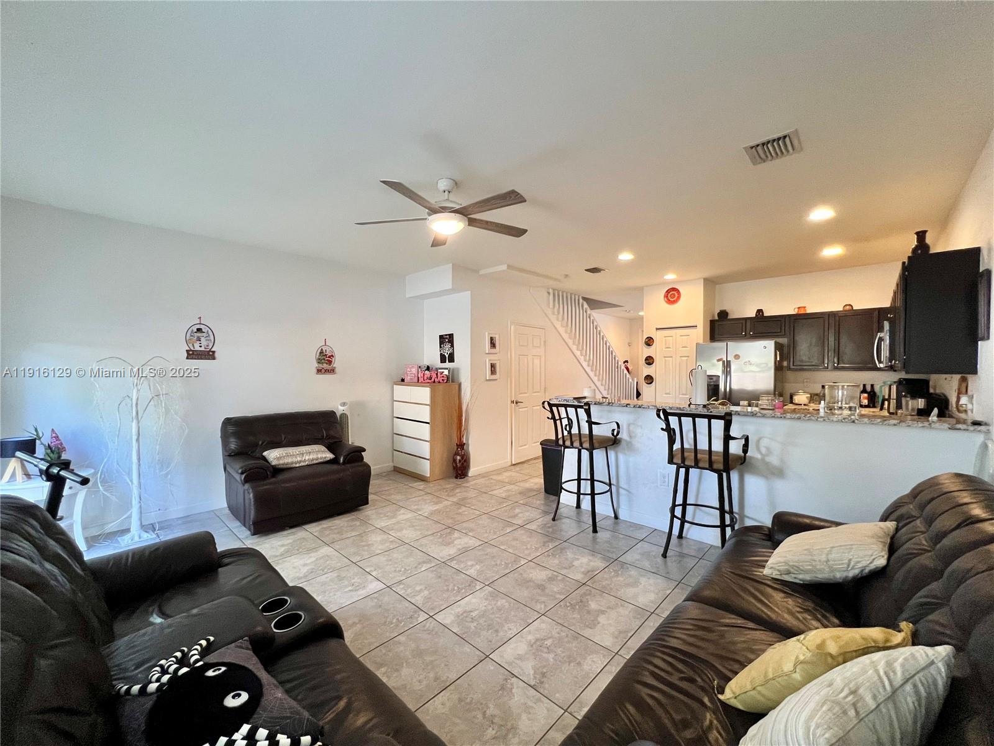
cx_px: 497
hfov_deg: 106.2
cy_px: 373
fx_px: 373
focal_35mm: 13
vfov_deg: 89.9
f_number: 1.8
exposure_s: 1/60
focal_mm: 1.57
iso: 320
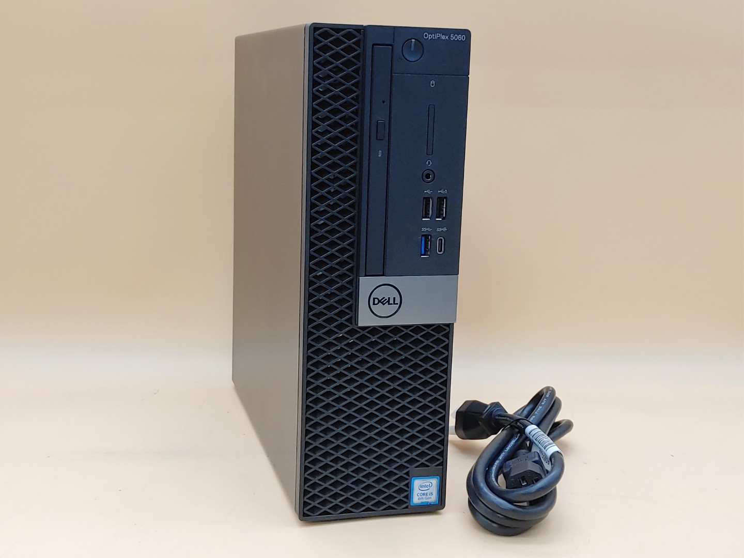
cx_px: 372
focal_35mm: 46
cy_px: 279
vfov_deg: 31.5
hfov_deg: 41.2
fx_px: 989
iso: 100
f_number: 1.8
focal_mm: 4.36
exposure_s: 1/120
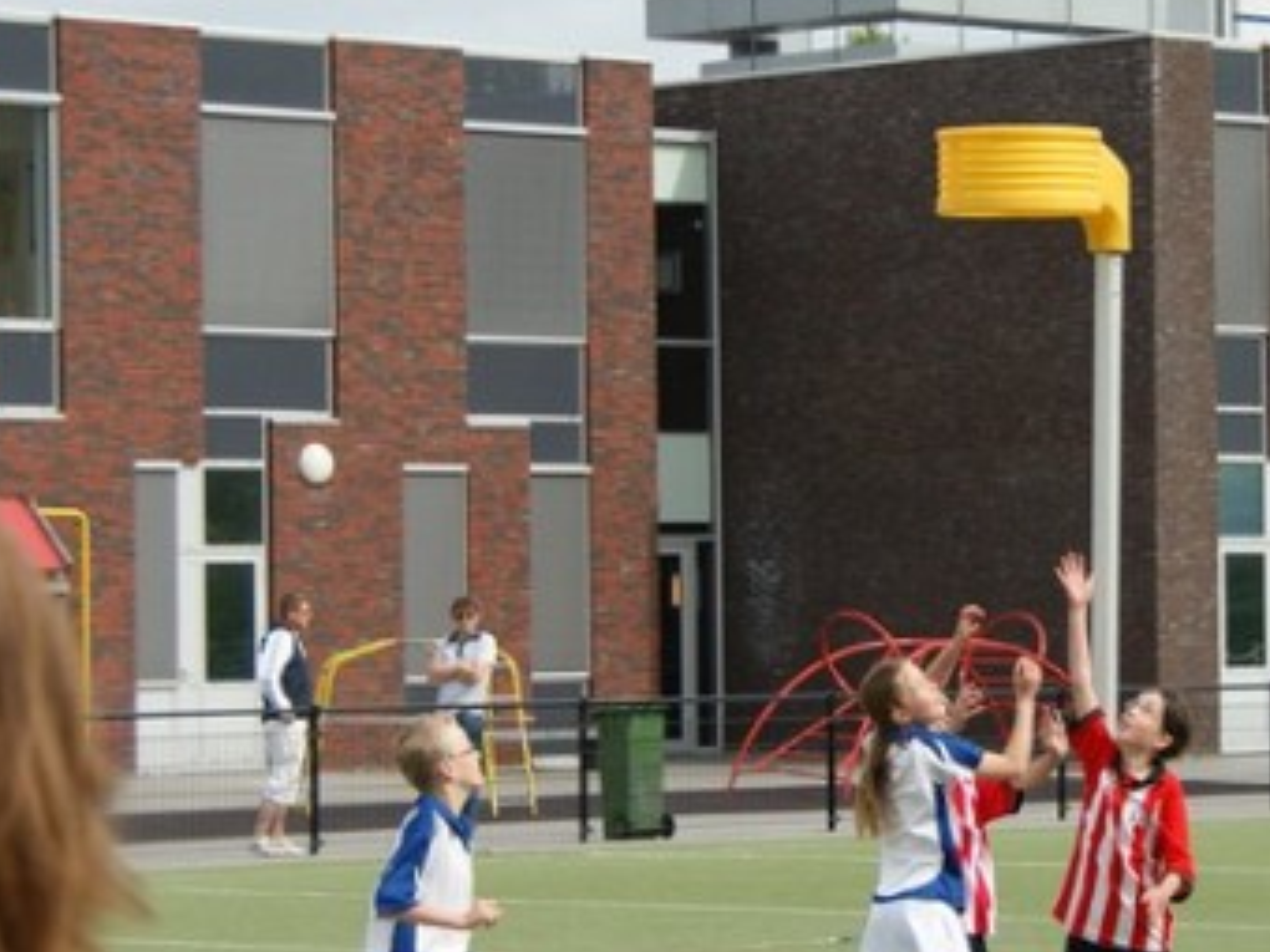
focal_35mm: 153
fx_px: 5613
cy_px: 463
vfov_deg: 9.7
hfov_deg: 12.8
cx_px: 1040
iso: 100
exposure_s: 1/500
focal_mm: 40
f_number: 5
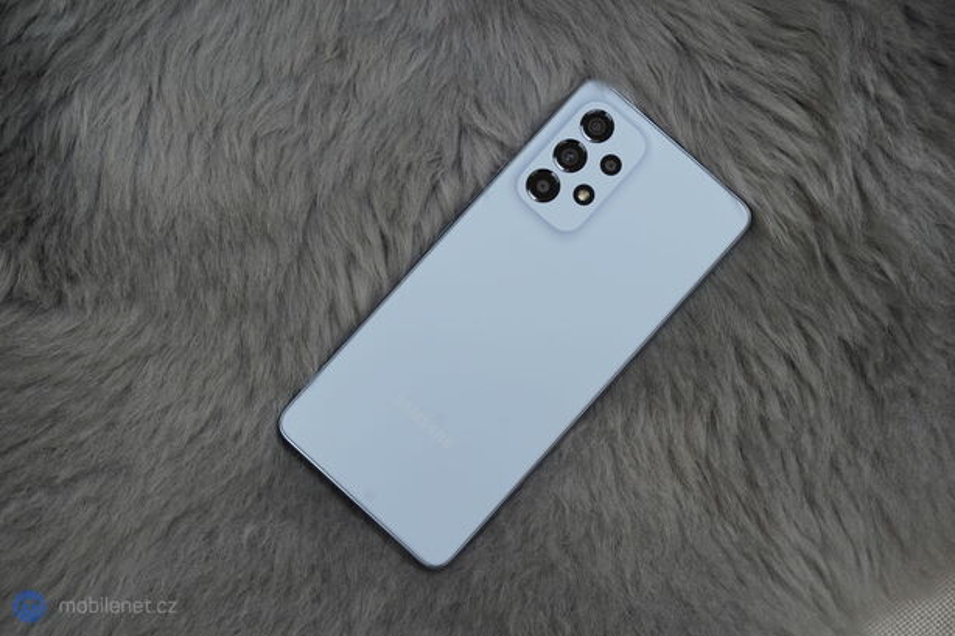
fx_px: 1326
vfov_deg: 27.0
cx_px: 478
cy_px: 318
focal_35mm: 50
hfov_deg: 39.6
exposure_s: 1/250
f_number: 7.1
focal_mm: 50
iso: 400
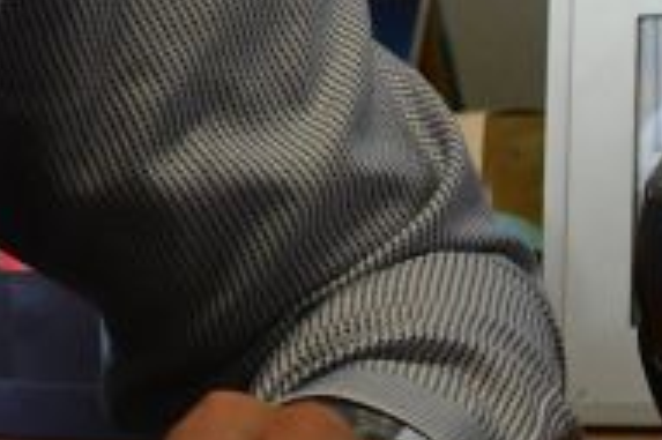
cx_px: -229
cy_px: -402
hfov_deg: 7.2
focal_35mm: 283
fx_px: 5199
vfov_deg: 4.8
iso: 2000
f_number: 4.5
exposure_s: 1/160
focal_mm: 30
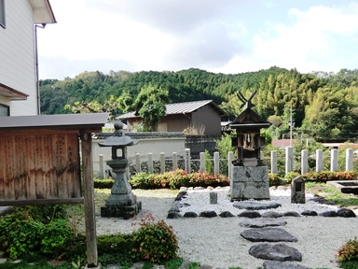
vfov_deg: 46.5
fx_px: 310
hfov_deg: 59.7
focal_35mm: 30
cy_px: 161
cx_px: 153
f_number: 3.2
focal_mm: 4.3
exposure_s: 1/500
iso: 80
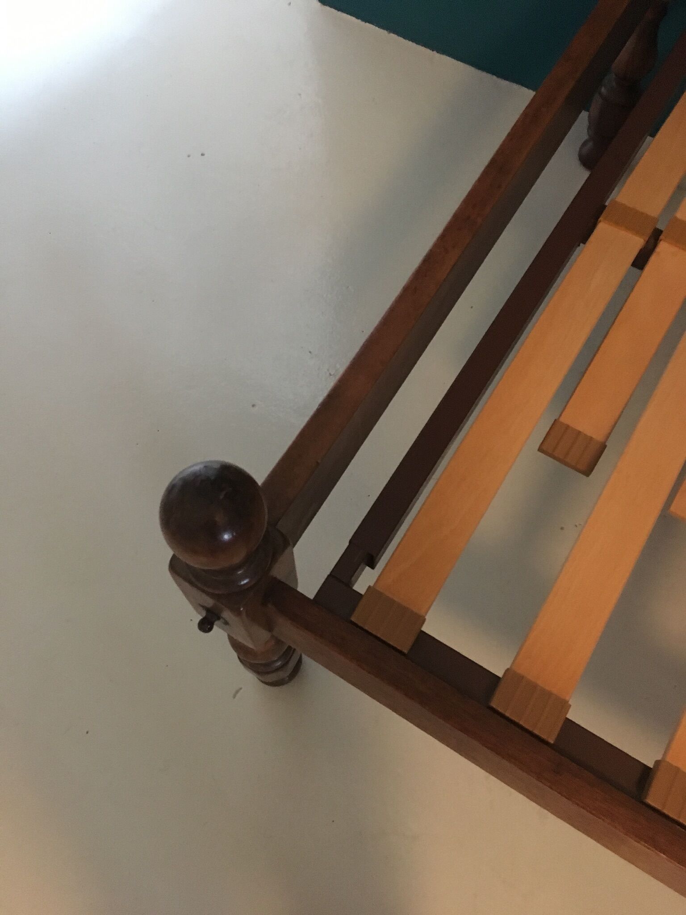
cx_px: 343
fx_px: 766
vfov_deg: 61.7
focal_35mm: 29
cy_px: 458
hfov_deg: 48.2
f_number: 2.2
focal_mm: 4.15
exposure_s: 1/17
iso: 400
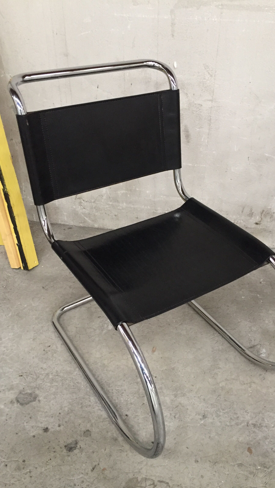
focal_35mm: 32
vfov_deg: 61.0
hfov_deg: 36.6
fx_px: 415
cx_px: 150
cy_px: 247
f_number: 2.2
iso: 250
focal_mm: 4.15
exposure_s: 1/33
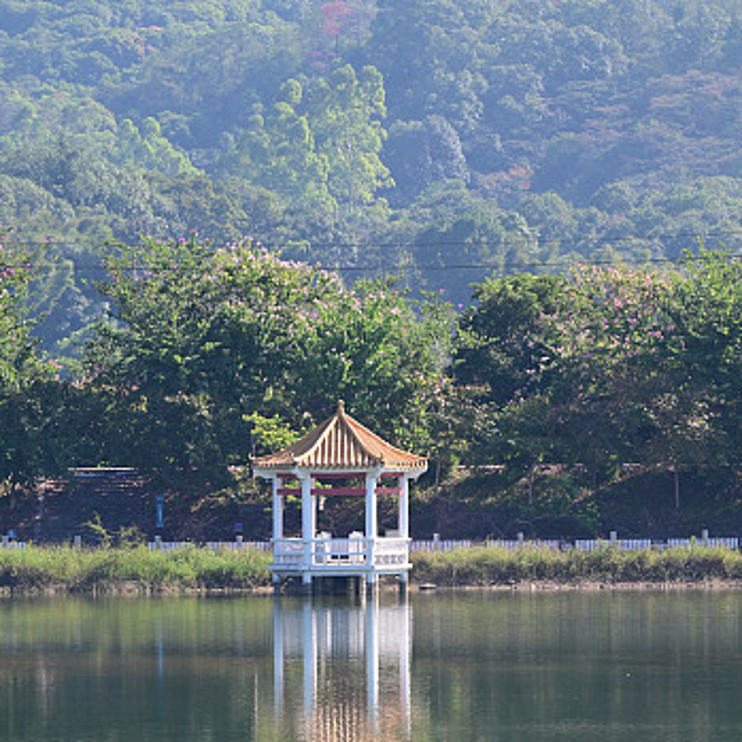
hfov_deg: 4.5
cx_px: 335
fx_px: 9458
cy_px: 602
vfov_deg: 4.5
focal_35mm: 390
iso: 160
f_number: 8
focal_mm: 200
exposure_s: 1/200
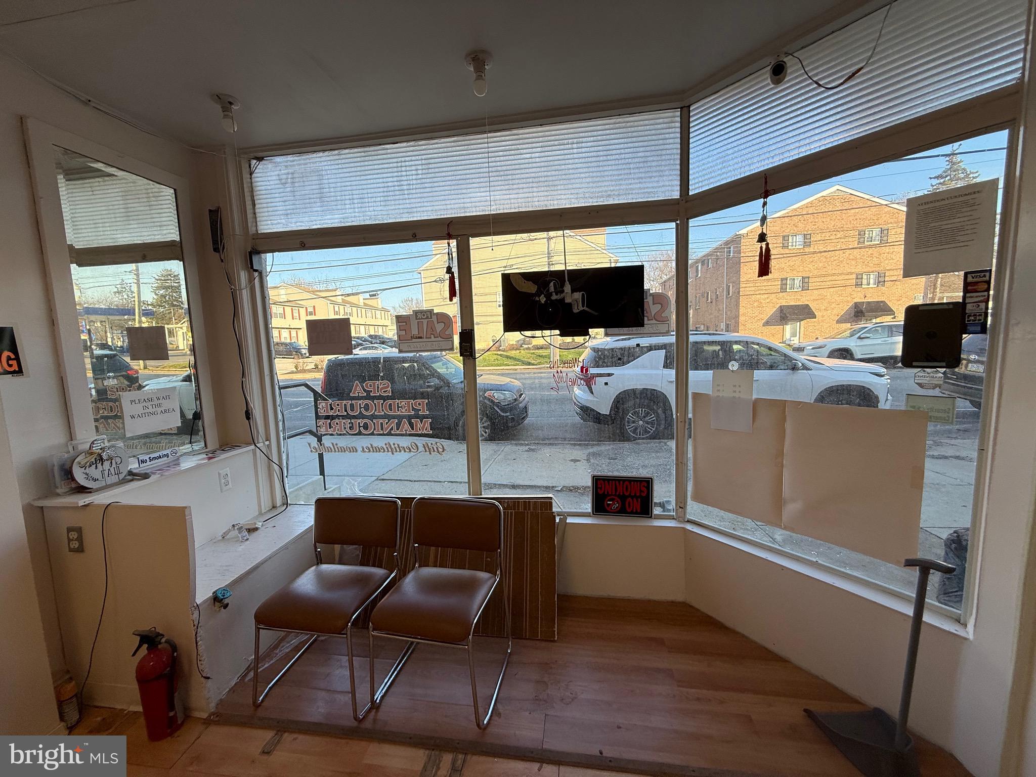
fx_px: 419
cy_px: 388
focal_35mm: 14
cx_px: 518
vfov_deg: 85.7
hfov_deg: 102.1
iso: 50
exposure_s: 1/306
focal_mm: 2.22
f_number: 2.2
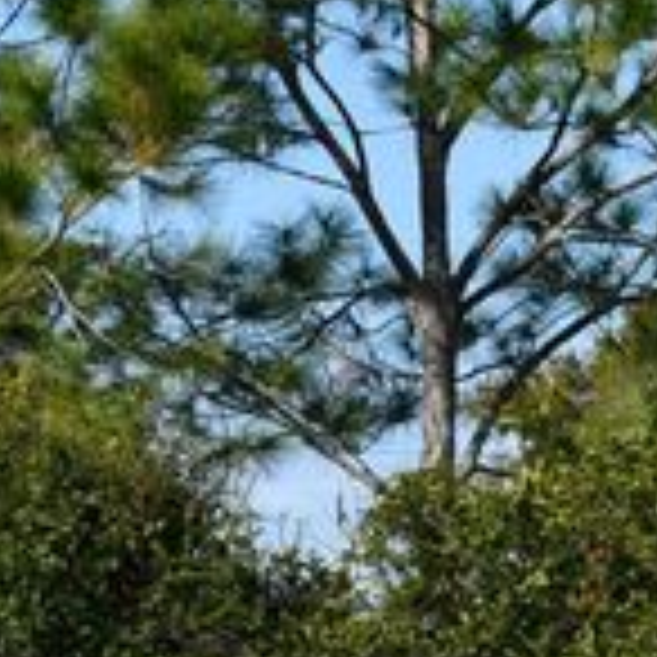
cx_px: 567
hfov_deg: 7.6
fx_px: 4960
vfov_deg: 7.5
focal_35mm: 231
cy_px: 932
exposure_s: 1/320
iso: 100
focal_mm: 31
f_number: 9
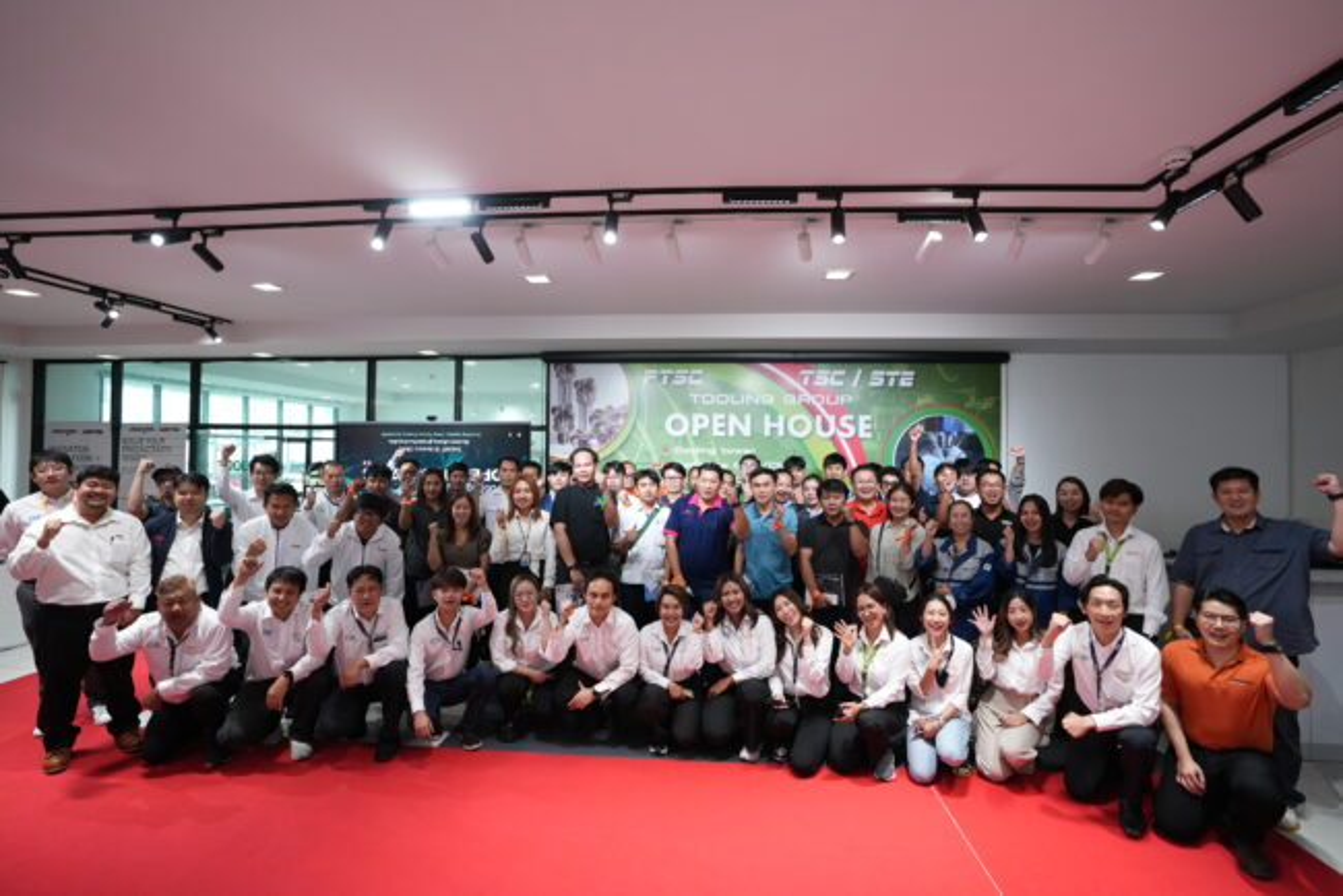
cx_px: 672
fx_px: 597
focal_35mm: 16
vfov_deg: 73.8
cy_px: 448
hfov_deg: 96.7
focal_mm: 16
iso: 1600
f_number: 4
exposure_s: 1/125
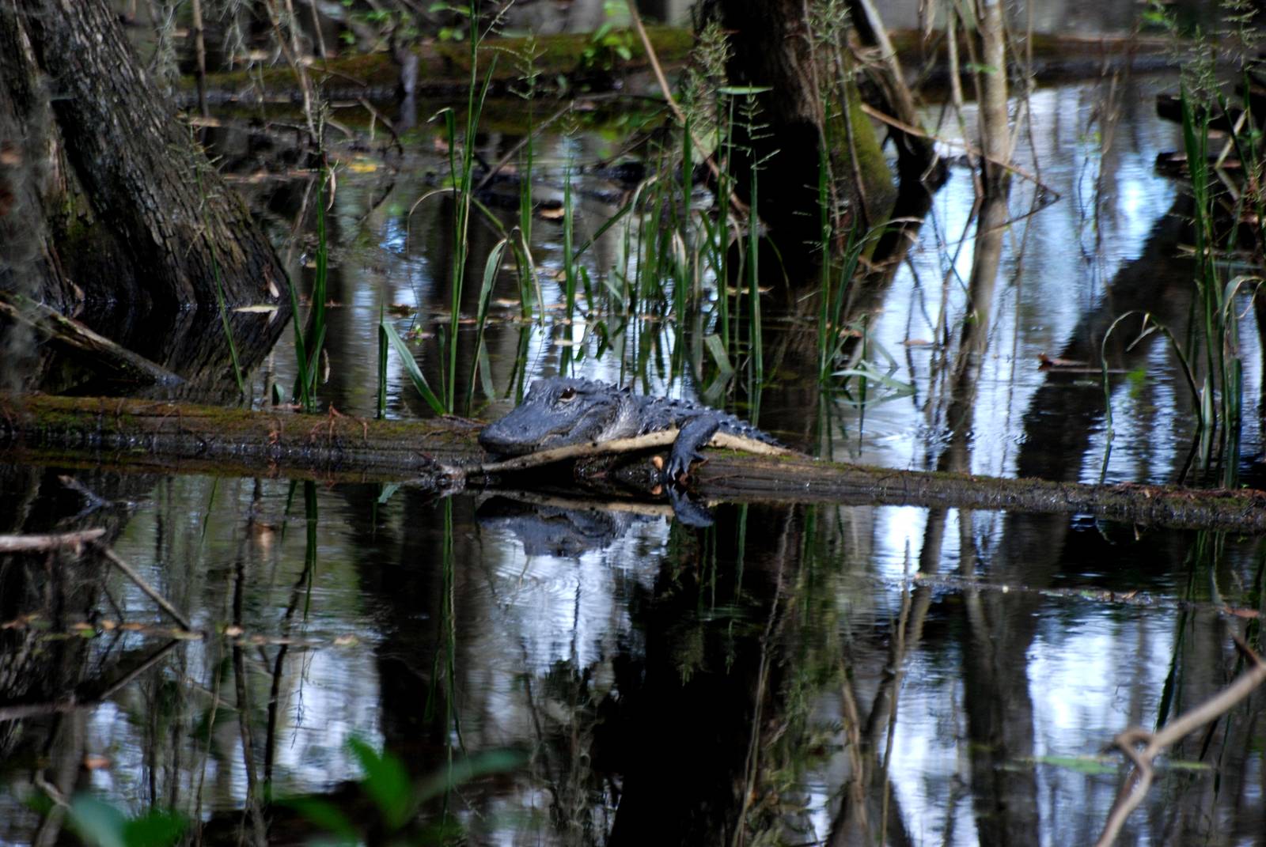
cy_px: 424
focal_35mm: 450
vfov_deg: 3.1
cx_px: 633
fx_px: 15844
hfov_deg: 4.6
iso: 400
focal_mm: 300
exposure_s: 1/160
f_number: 5.6
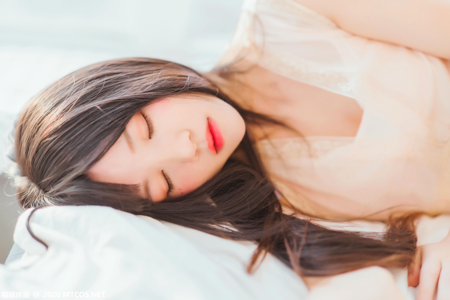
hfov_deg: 39.6
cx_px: 225
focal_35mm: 50
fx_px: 625
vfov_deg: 27.0
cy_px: 150
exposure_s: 1/250
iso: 100
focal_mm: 50
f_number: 1.4
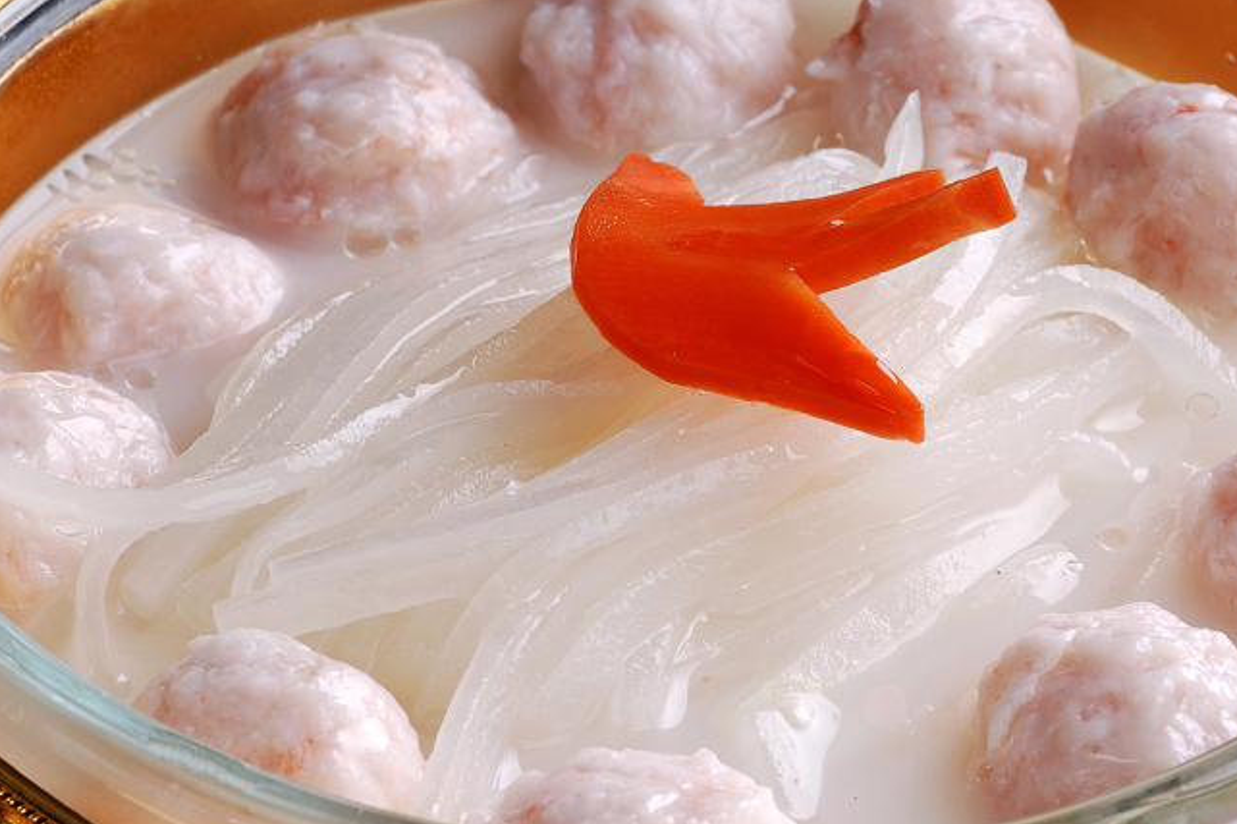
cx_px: 797
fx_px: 4946
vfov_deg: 9.5
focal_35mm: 144
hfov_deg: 14.2
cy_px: 408
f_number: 13
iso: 100
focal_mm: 60
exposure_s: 1/125
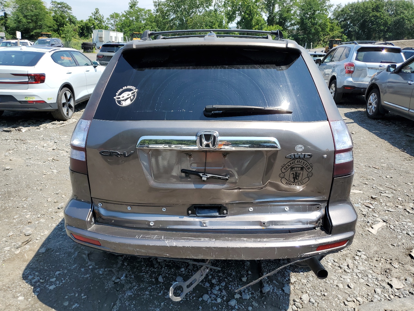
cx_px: 207
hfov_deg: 67.3
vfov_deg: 53.1
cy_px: 156
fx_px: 311
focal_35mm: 26
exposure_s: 1/2000
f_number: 1.5
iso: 50
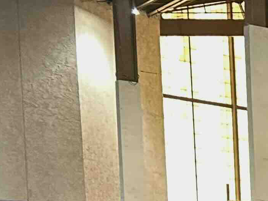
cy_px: 438
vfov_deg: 9.1
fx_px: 1161
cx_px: 714
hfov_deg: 10.6
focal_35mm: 150
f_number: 1.5
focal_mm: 5.7
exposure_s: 1/60
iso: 250
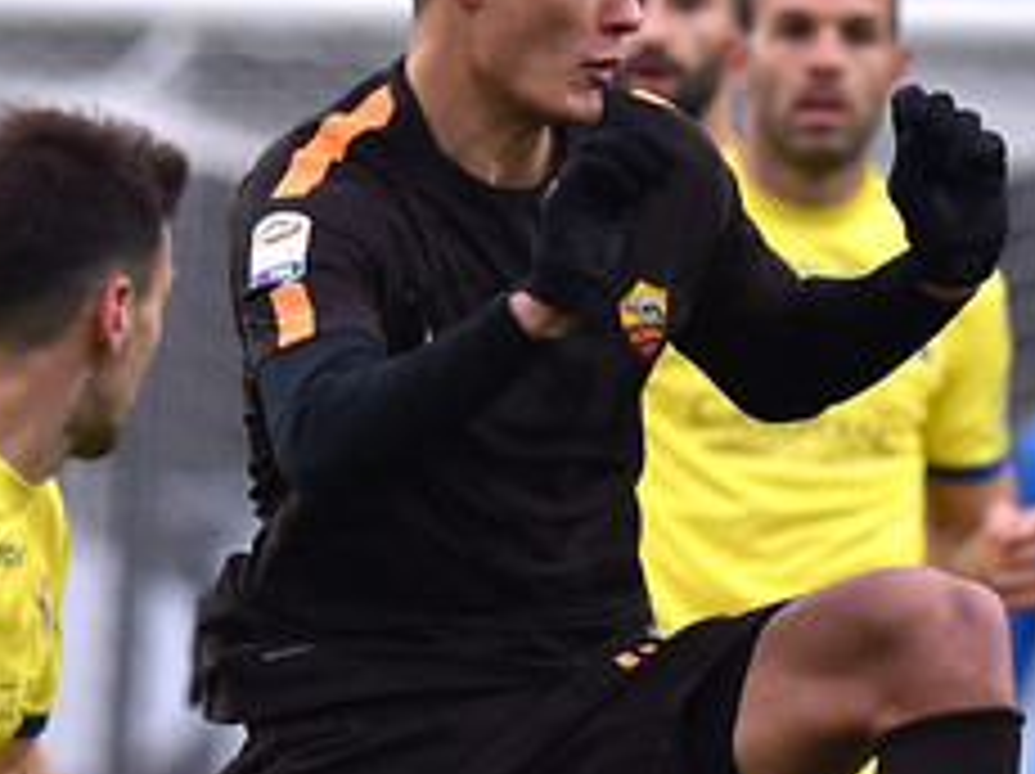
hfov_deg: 2.0
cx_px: 439
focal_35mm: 1002
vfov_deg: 1.5
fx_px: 29928
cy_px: 592
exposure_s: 1/1250
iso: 1250
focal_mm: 400
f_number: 4
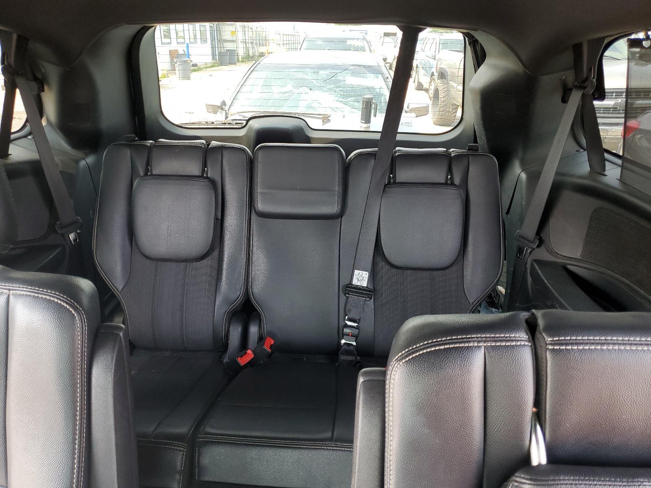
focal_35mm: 26
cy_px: 244
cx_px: 326
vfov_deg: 53.1
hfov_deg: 67.3
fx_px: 489
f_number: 1.5
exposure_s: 1/120
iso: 74
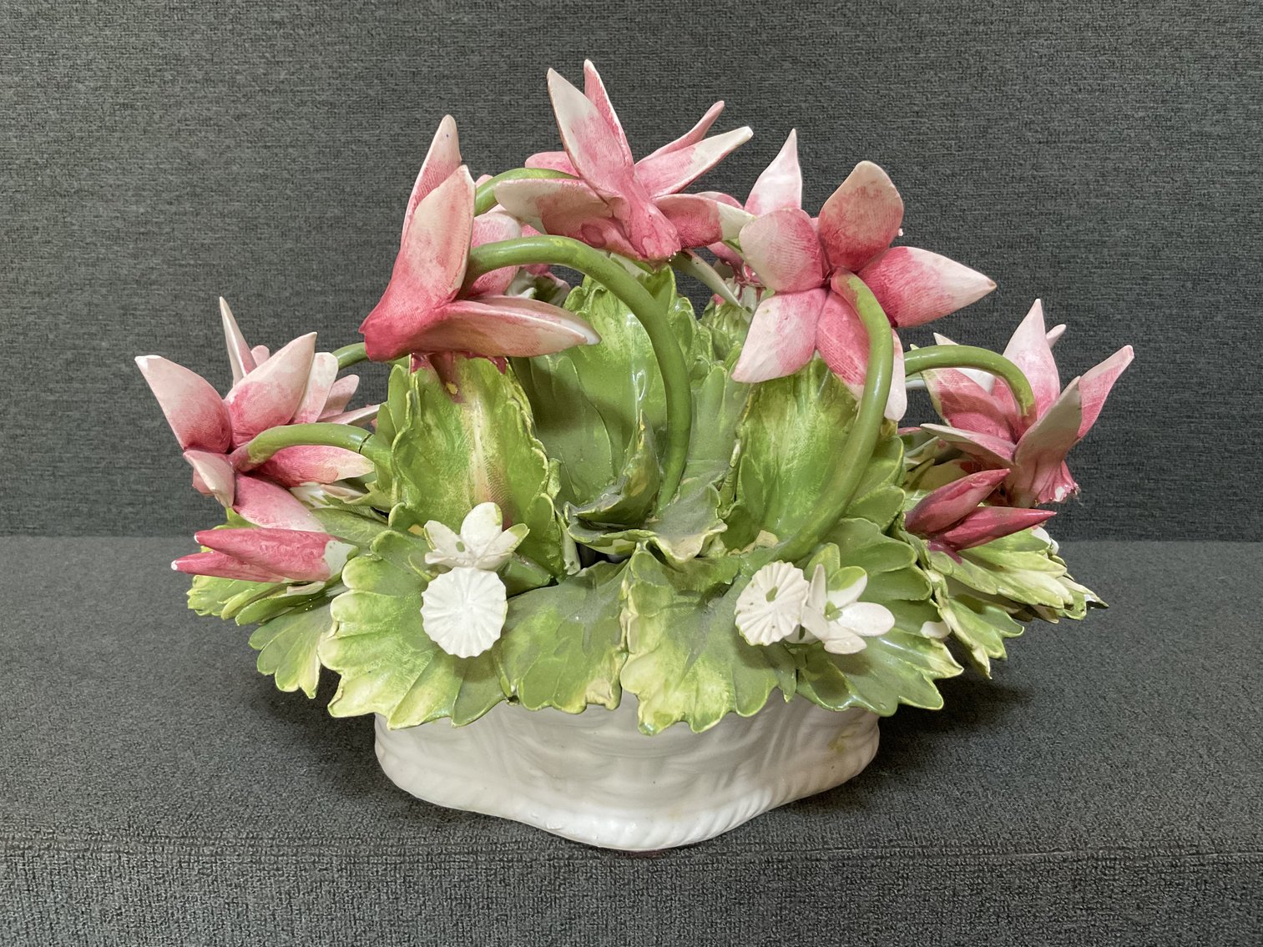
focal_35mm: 29
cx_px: 632
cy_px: 474
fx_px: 1058
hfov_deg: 61.7
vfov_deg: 48.2
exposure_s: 1/60
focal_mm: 3
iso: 250
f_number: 1.8
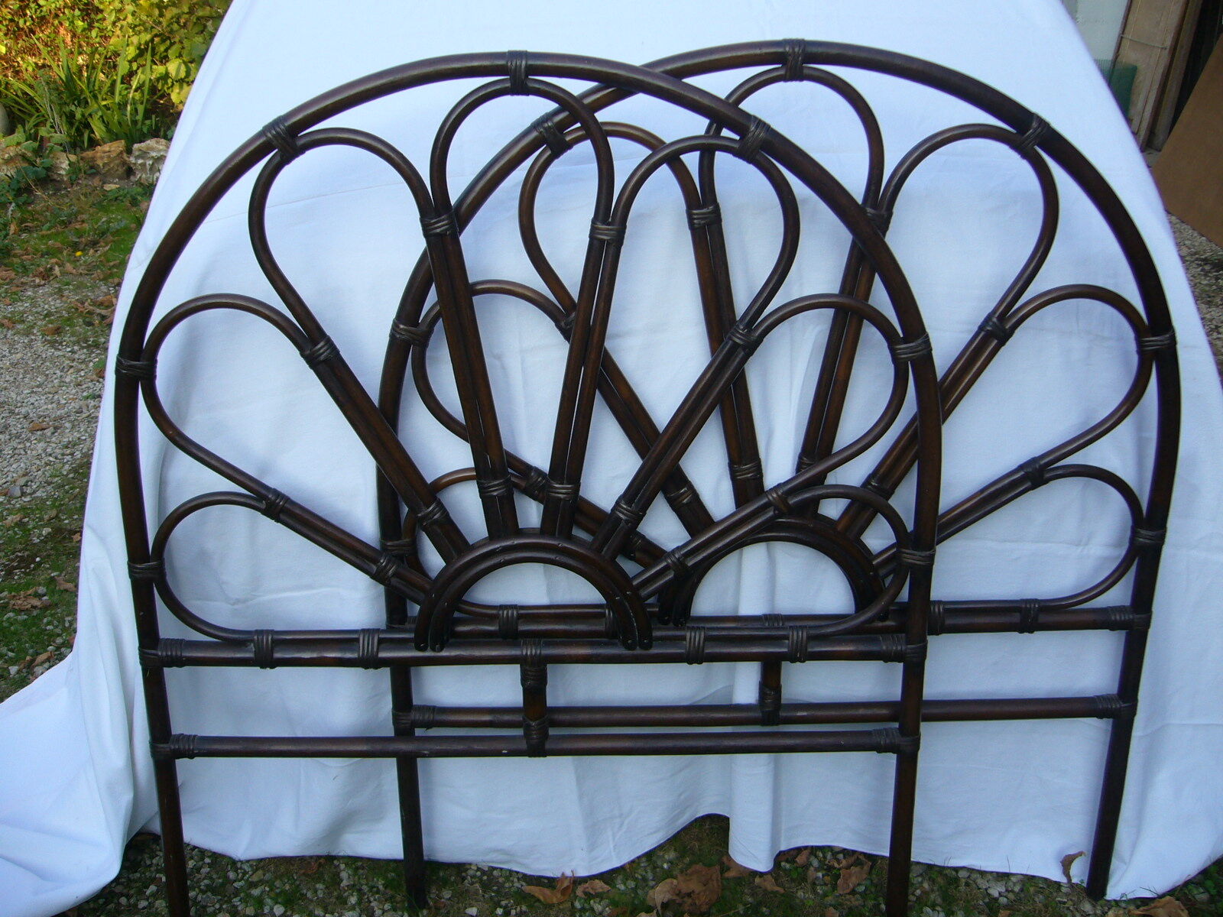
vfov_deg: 40.7
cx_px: 612
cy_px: 458
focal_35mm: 35
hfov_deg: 52.6
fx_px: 1237
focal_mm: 5.8
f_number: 2.8
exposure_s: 1/160
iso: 80
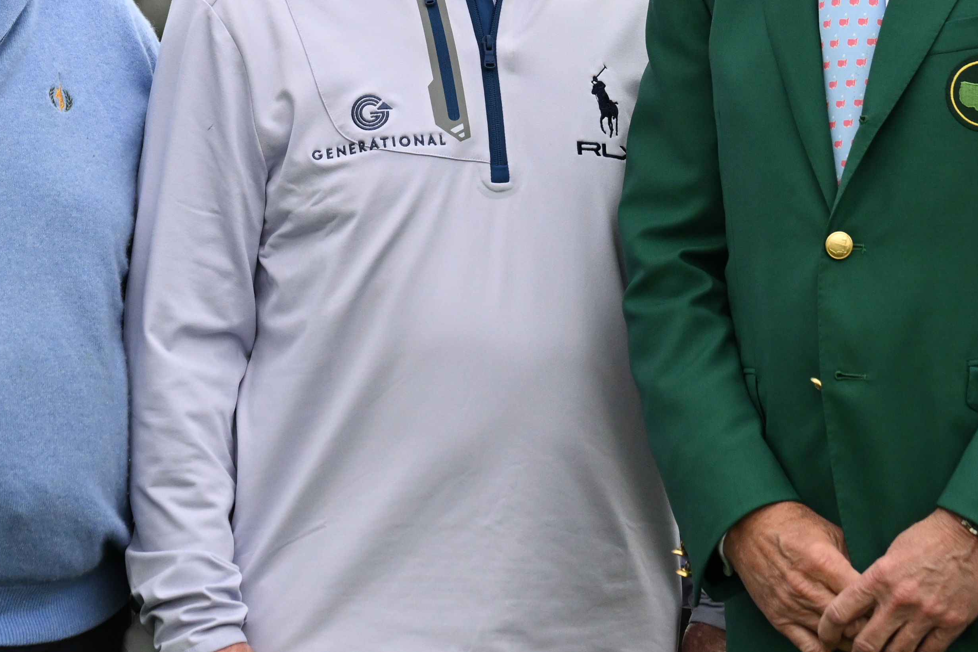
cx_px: 568
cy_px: 61
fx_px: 14317
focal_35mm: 527
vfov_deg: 2.6
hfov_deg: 3.9
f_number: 5
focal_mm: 210
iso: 1600
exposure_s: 1/1600
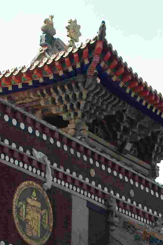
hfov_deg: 11.2
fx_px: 821
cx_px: 172
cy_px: 273
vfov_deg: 16.4
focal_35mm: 121
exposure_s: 1/250
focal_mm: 28
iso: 200
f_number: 6.7
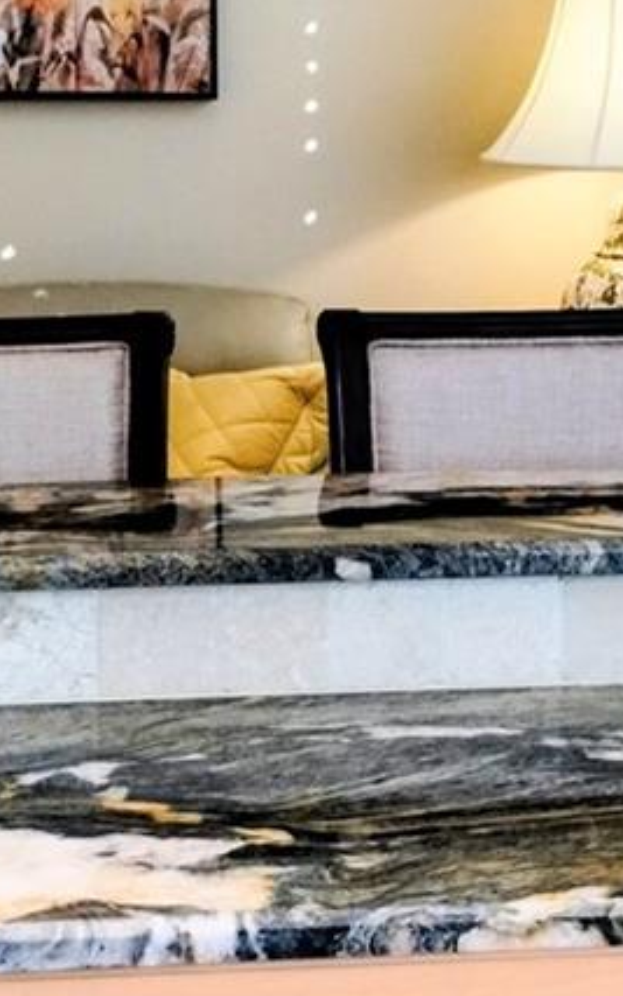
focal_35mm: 111
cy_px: 275
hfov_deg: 11.8
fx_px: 3014
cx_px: 266
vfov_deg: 18.7
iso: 300
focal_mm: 4.27
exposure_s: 1/60
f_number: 1.8
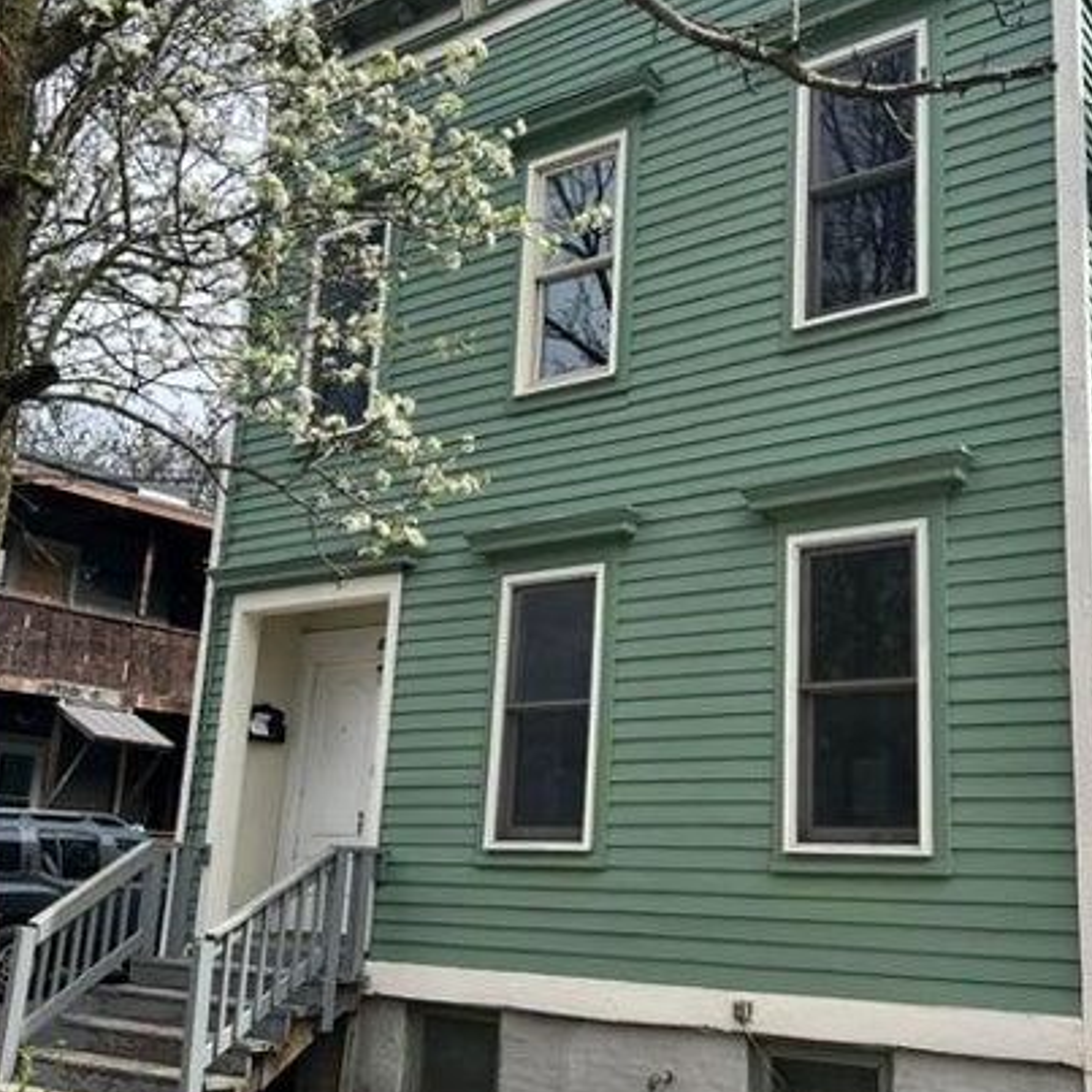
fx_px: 1356
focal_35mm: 38
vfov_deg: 43.9
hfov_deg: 43.7
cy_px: 562
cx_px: 642
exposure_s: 1/2632
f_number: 1.5
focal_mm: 5.7
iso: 50
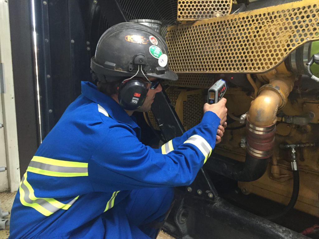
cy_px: 120
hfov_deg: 61.7
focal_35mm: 29
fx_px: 267
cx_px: 160
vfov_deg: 48.2
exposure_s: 1/30
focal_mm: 4.15
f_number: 2.2
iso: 200
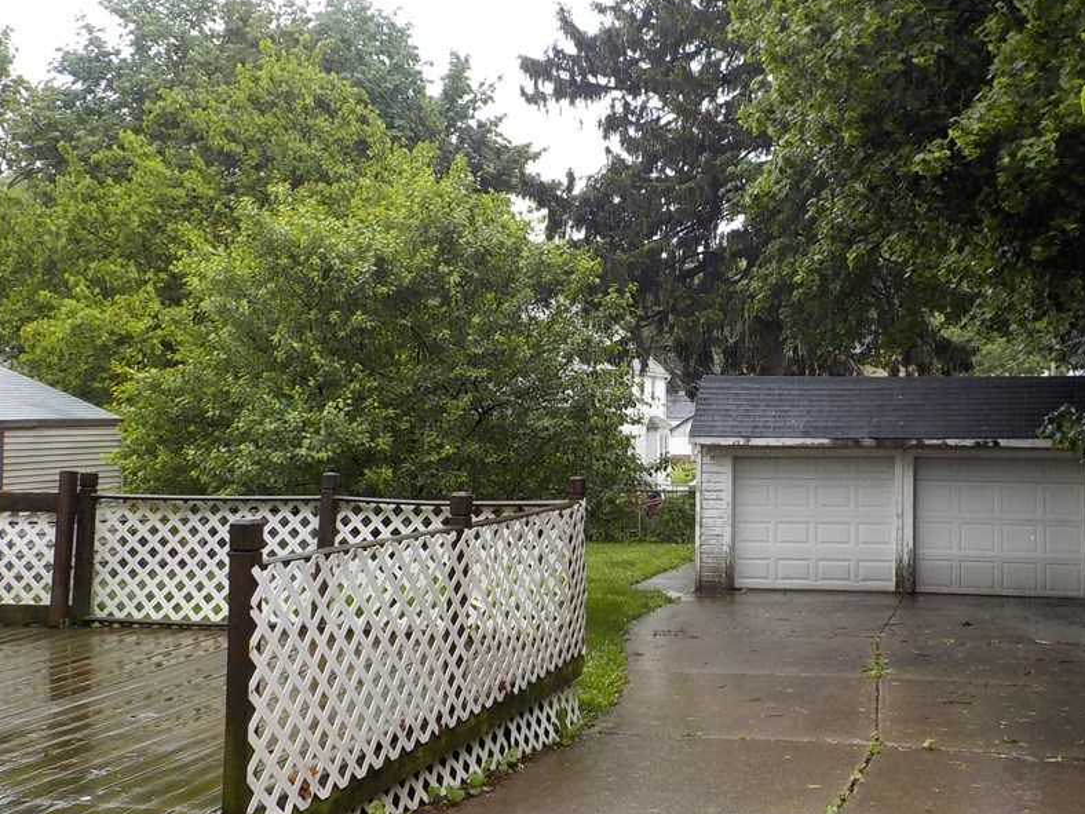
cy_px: 343
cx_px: 694
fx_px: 1222
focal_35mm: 39
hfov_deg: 47.3
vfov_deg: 36.7
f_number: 3.3
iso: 125
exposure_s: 1/80
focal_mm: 4.1
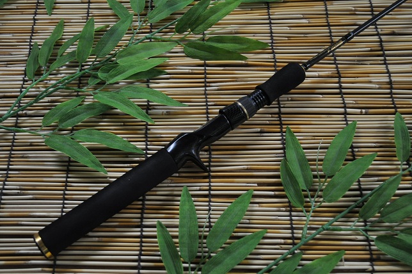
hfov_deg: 43.6
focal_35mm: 45
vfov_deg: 29.8
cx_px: 206
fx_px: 514
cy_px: 137
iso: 800
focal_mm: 30
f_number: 4.5
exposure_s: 1/50
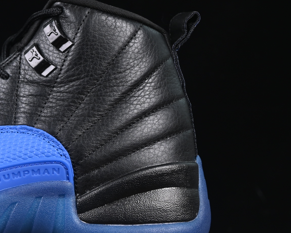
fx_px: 1473
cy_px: 101
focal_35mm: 171
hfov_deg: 11.1
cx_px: -17
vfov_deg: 9.0
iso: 160
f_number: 6.3
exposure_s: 1/50
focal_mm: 50
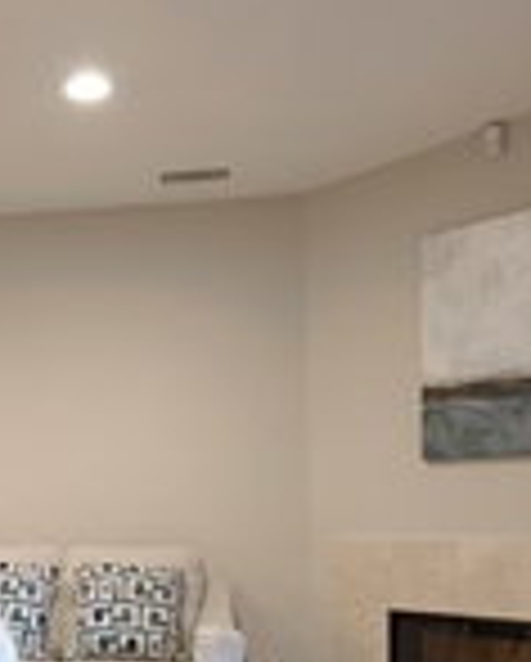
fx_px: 961
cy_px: 522
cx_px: -4
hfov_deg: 28.9
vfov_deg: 36.8
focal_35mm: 49
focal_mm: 16
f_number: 9
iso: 400
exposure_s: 1.6
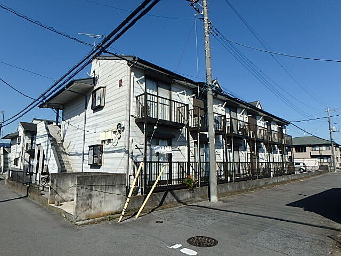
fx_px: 207
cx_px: 170
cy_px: 128
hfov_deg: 79.0
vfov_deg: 63.4
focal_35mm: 21
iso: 125
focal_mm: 3.7
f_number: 6
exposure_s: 1/640
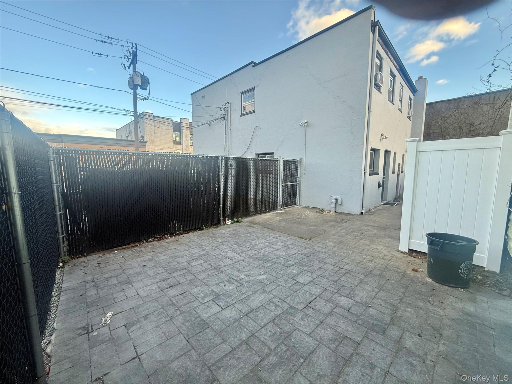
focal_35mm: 14
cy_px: 192
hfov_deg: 102.1
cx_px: 256
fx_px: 207
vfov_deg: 85.7
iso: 40
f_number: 2.2
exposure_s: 1/100
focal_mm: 2.22
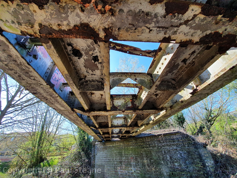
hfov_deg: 106.2
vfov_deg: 89.9
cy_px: 89
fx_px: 89
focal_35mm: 13
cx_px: 118
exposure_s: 1/250
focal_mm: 1.8
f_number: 2.2
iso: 50
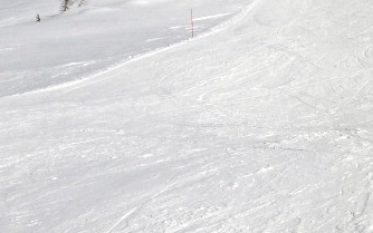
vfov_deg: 16.7
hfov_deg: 24.6
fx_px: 793
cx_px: 415
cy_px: 67
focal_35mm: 78
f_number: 5
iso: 80
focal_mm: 4.1
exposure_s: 1/2000
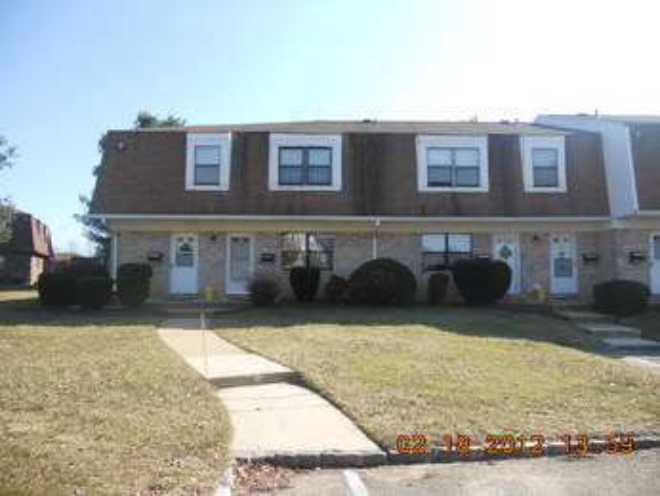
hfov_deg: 65.3
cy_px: 248
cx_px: 330
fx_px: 515
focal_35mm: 27
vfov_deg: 51.4
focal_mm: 4.9
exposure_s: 1/400
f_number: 3.2
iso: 80
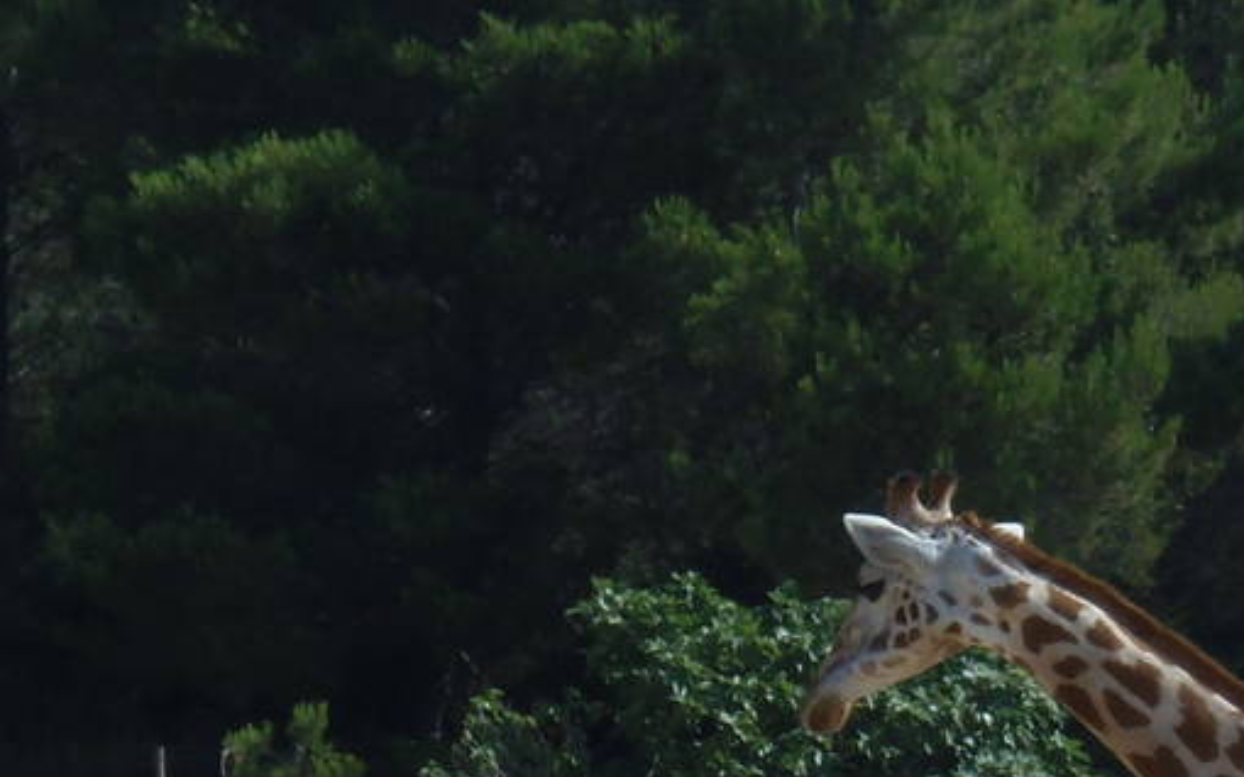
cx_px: 704
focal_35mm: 530
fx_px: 17967
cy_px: 1153
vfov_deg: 2.5
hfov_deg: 4.0
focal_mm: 29.4
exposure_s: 1/500
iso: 64
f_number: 4.8
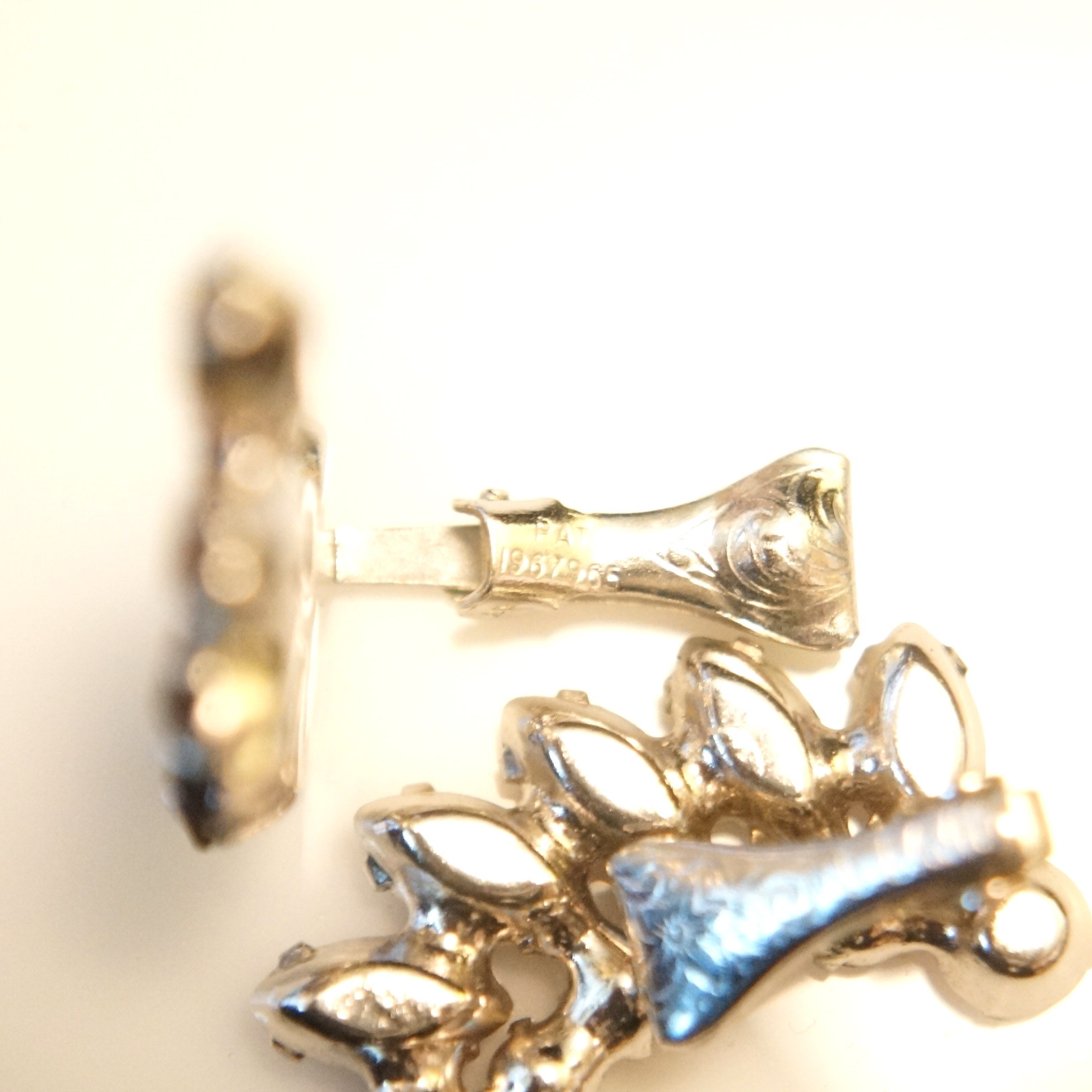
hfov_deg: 16.3
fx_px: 3806
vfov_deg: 16.3
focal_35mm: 107
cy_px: 544
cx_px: 591
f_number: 5.6
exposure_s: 1/15
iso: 3200
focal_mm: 55
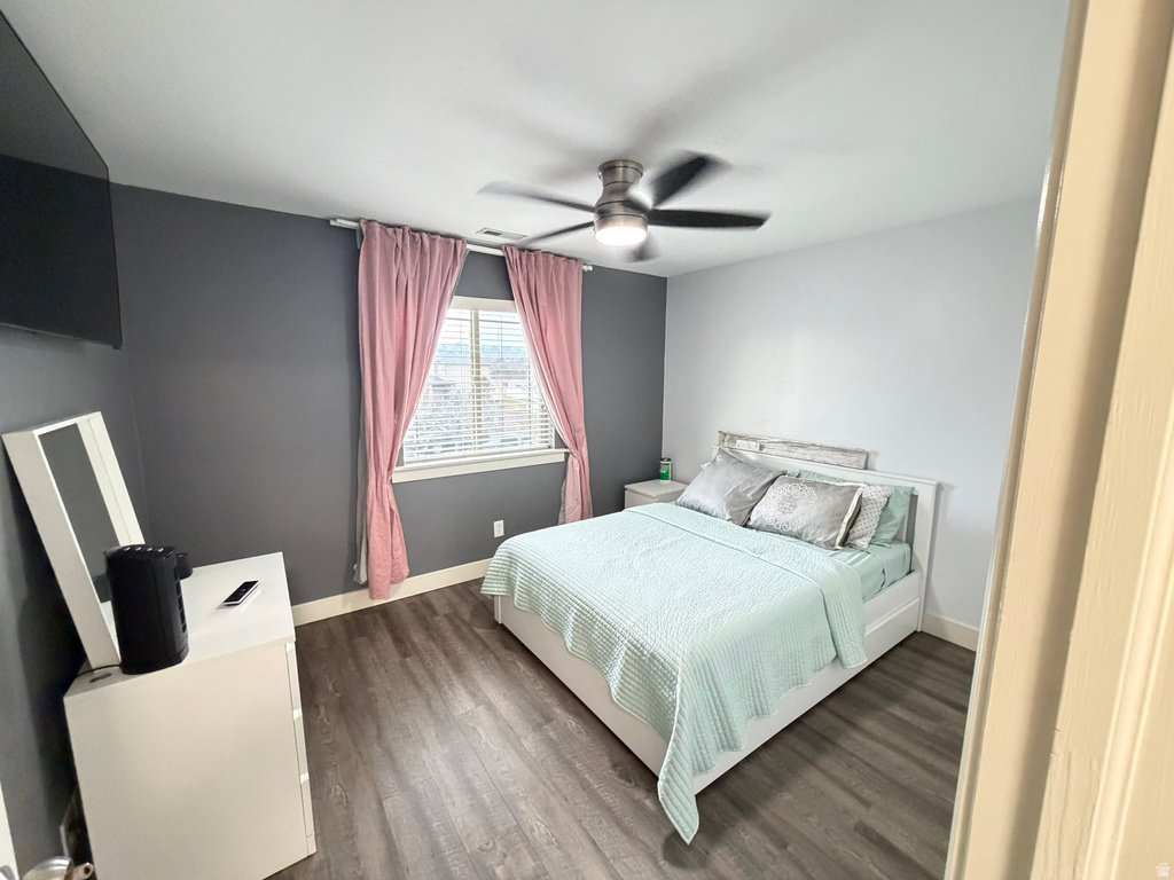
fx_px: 475
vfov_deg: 85.7
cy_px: 440
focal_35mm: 14
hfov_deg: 102.1
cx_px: 587
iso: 800
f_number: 2.2
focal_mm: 2.22
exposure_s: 1/60
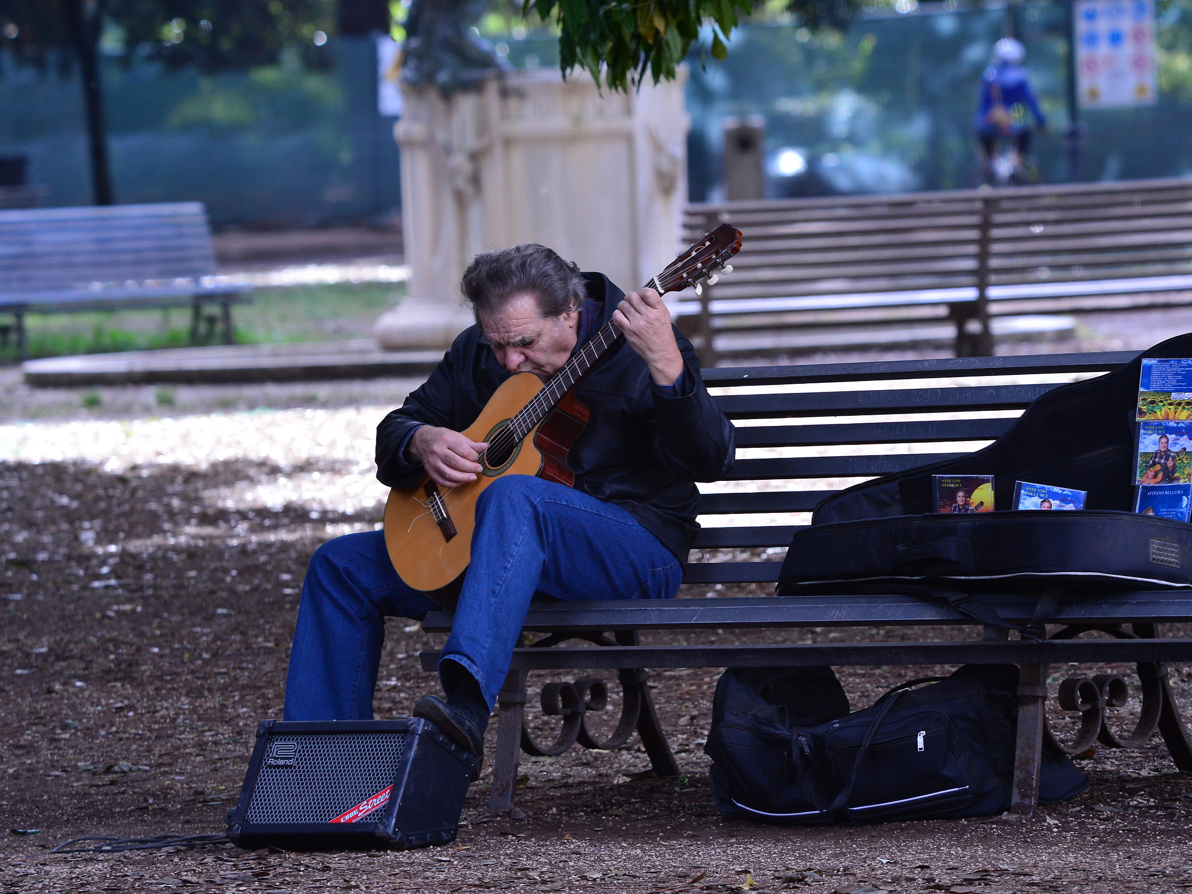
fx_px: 7851
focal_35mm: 228
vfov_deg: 6.5
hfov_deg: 8.7
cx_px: 581
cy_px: 448
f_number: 5.3
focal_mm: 210
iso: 1600
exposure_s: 1/320
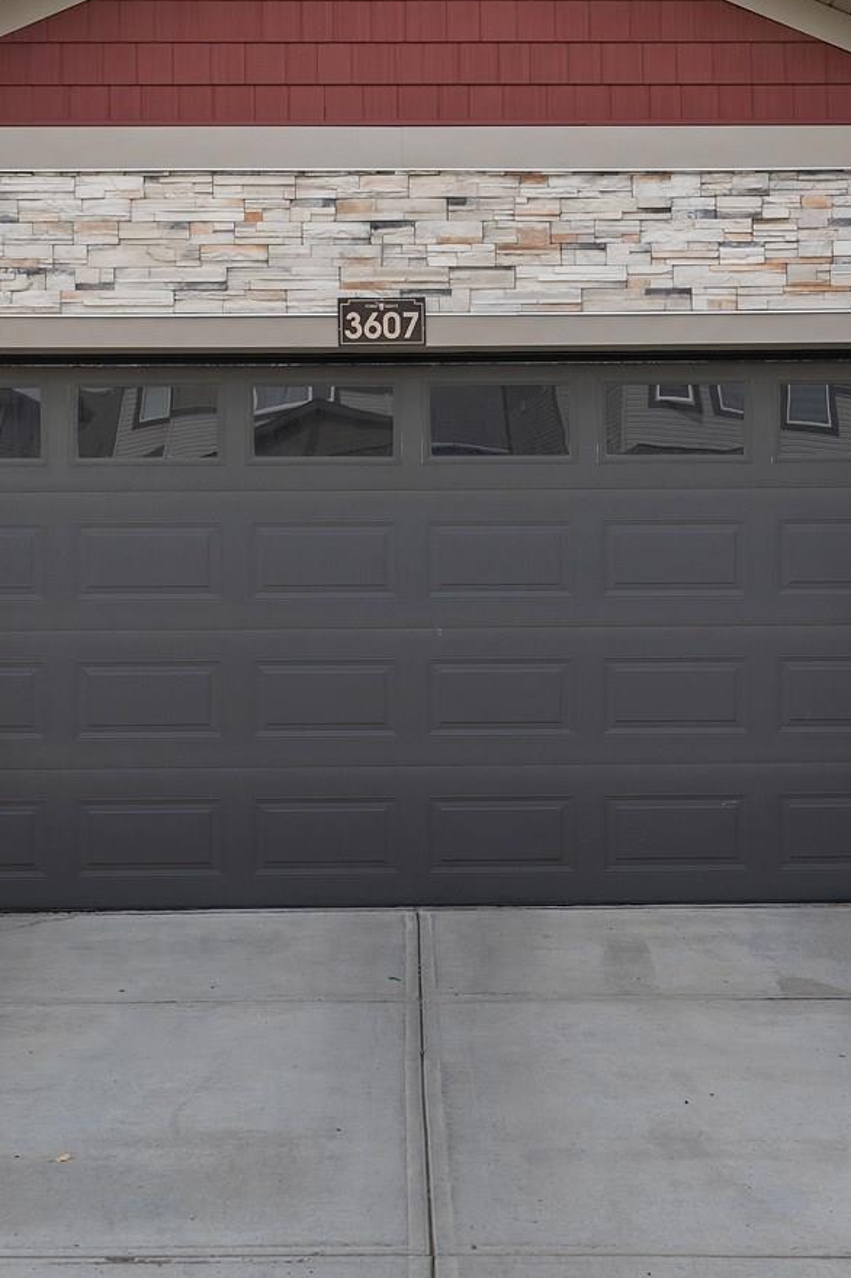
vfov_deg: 35.9
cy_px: 722
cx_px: 453
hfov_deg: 24.4
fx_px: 1970
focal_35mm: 56
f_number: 8
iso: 200
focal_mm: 21.2
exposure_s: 1/500
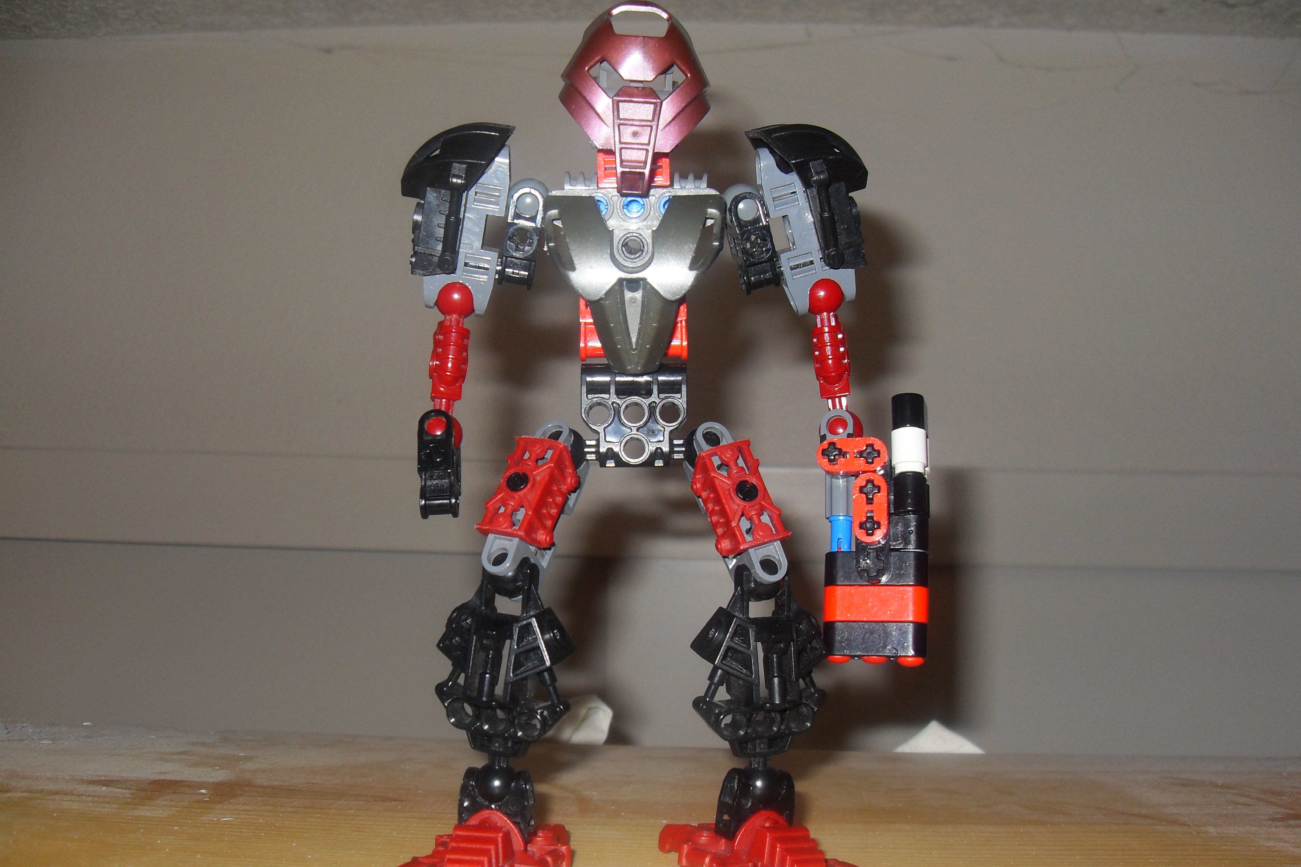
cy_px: 473
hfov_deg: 53.1
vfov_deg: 36.8
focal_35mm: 36
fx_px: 1301
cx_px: 643
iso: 100
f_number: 2.8
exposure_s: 1/45
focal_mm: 6.3
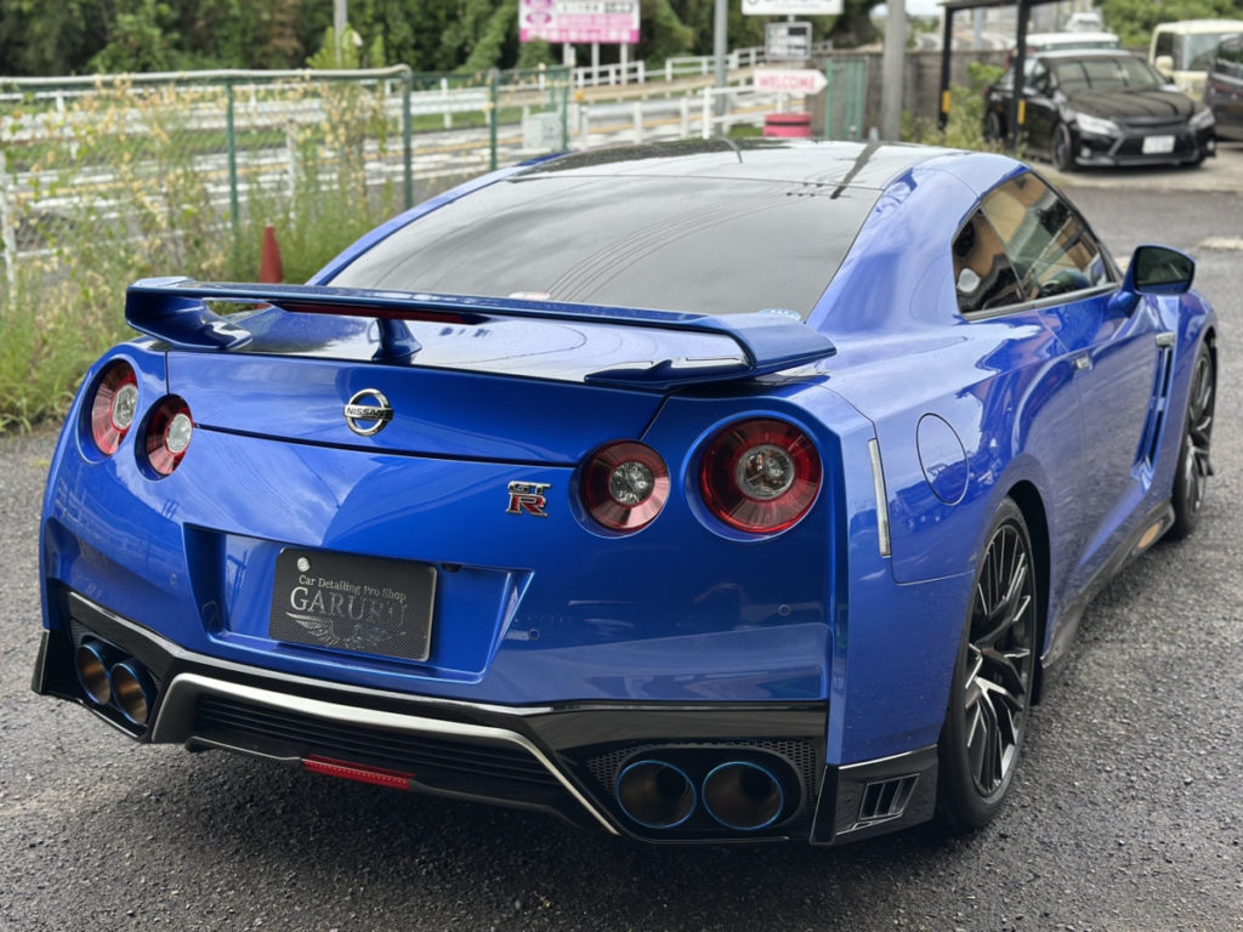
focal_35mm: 48
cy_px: 466
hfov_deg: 39.7
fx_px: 1724
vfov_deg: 30.3
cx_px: 622
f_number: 1.78
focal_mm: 6.86
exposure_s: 1/1050
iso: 80
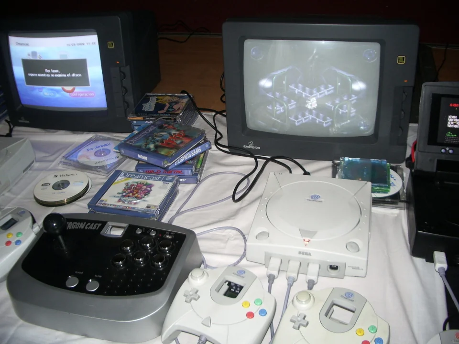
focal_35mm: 35
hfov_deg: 52.6
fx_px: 464
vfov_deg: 40.7
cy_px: 172
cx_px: 230
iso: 100
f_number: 2.6
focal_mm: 5.8
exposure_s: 1/40
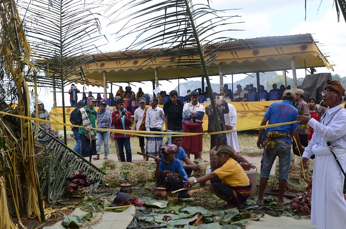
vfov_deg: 30.6
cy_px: 99
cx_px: 152
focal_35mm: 44
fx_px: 419
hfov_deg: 44.8
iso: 100
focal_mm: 21
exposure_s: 1/160
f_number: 6.3
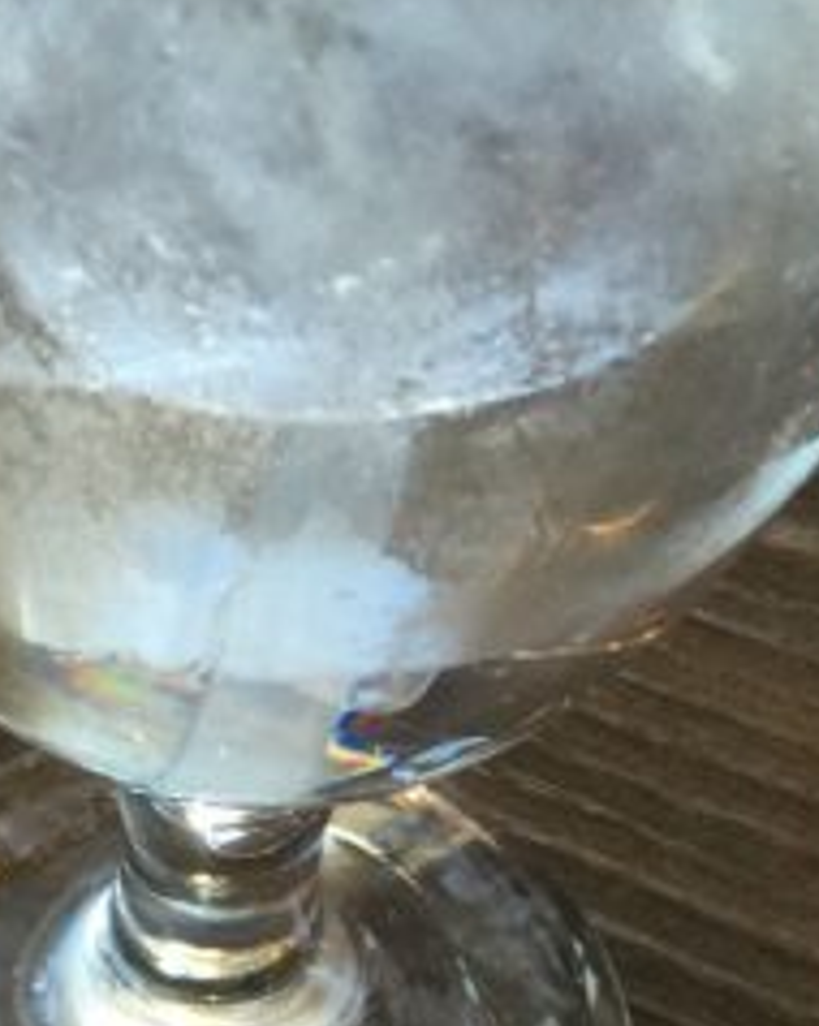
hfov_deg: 12.5
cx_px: 47
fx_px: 3701
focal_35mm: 122
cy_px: 1742
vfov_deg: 14.3
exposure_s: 1/15
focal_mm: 4.15
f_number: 2.2
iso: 40
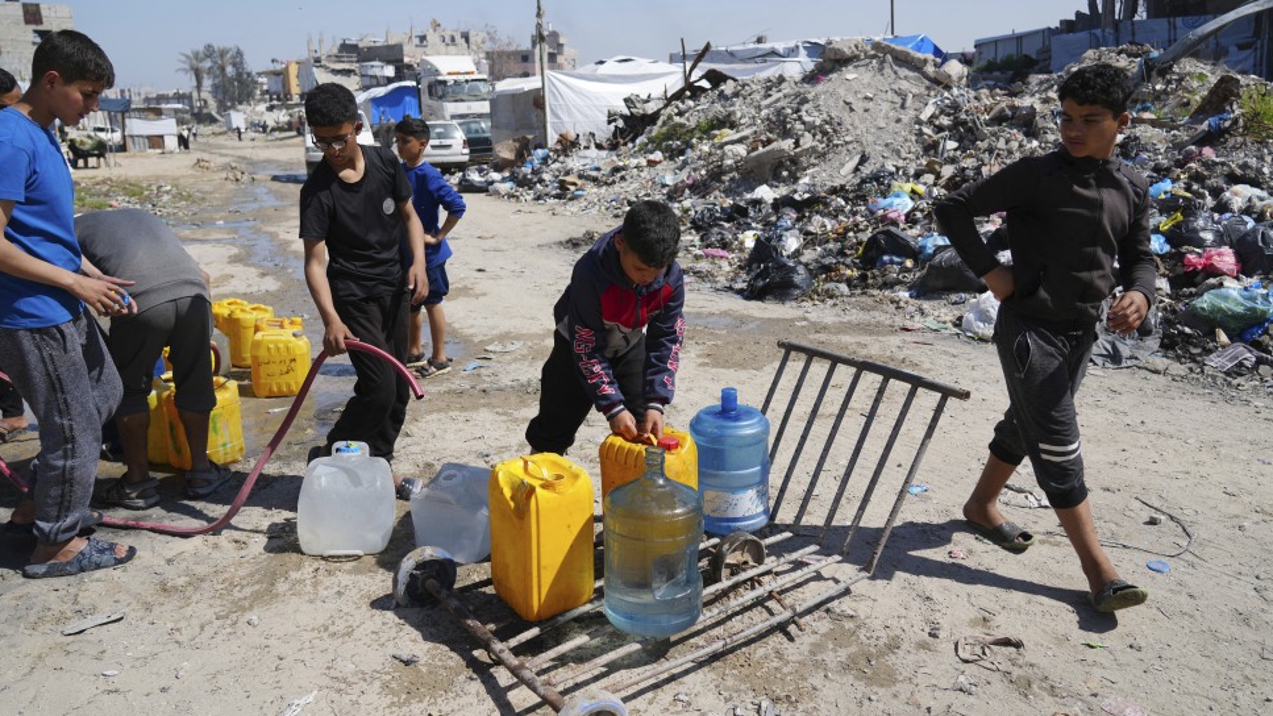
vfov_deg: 44.4
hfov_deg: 71.9
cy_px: 330
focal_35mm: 26
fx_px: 878
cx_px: 631
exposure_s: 1/1250
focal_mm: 24
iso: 100
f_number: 4
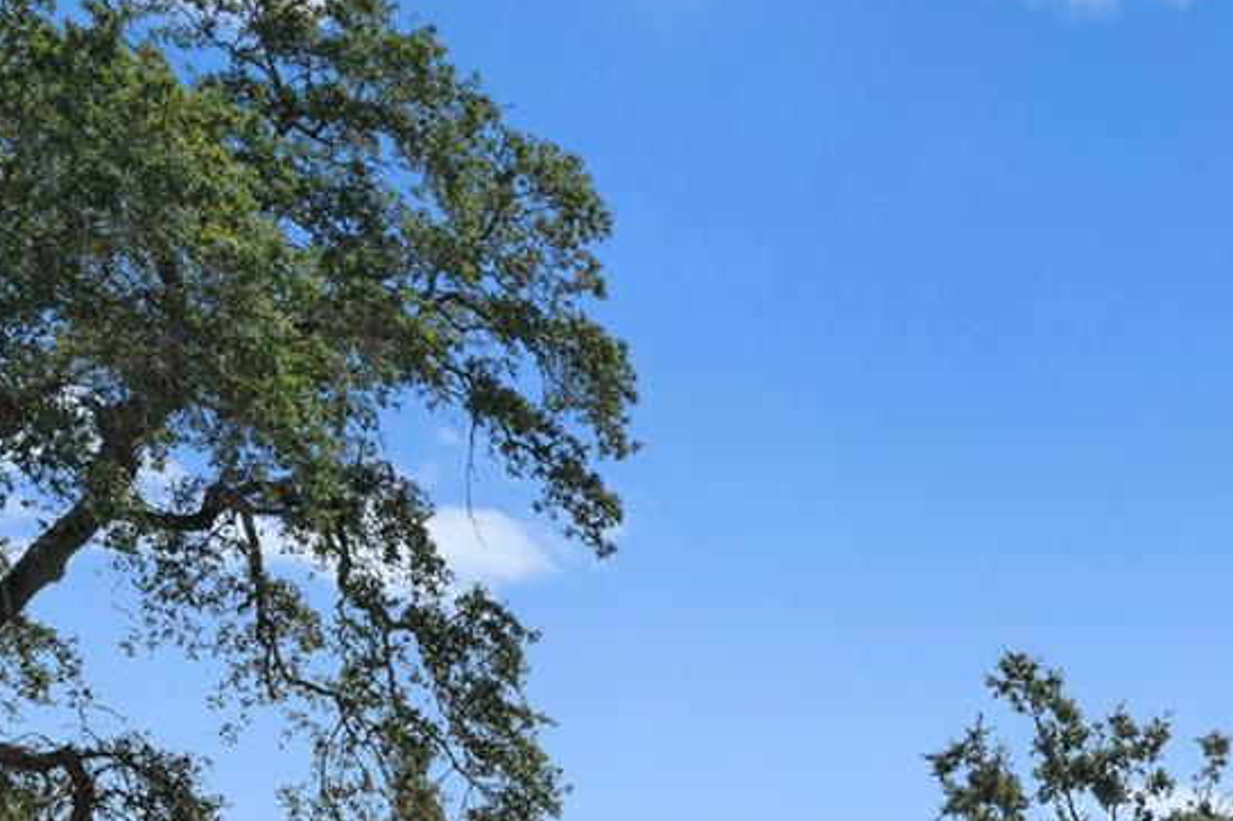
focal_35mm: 88
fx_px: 3013
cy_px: 982
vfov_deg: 15.0
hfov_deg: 21.6
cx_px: 1432
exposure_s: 1/250
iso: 200
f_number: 10
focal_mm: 30
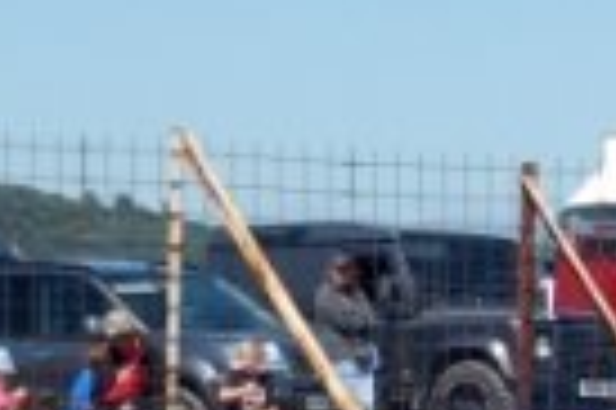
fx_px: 6603
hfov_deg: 5.3
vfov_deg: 3.5
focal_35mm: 386
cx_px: 450
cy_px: 500
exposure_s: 1/1000
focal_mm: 55
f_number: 5.3
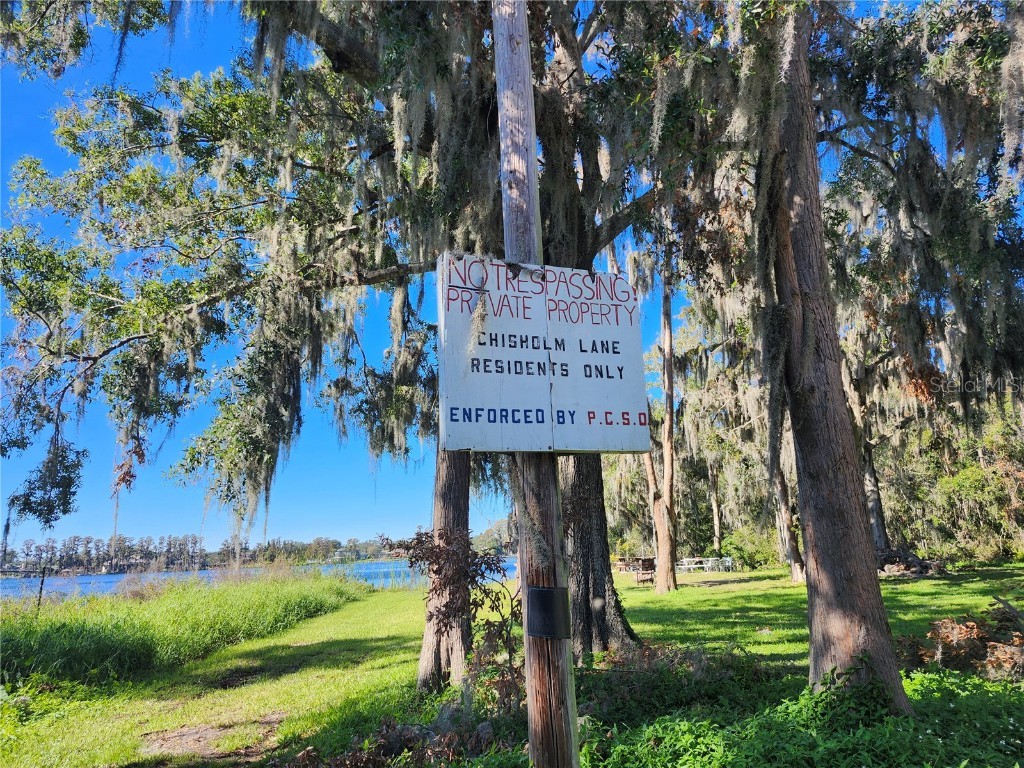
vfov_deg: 58.9
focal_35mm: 23
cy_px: 384
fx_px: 680
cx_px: 512
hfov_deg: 73.9
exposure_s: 1/604
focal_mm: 5.54
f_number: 1.8
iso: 25
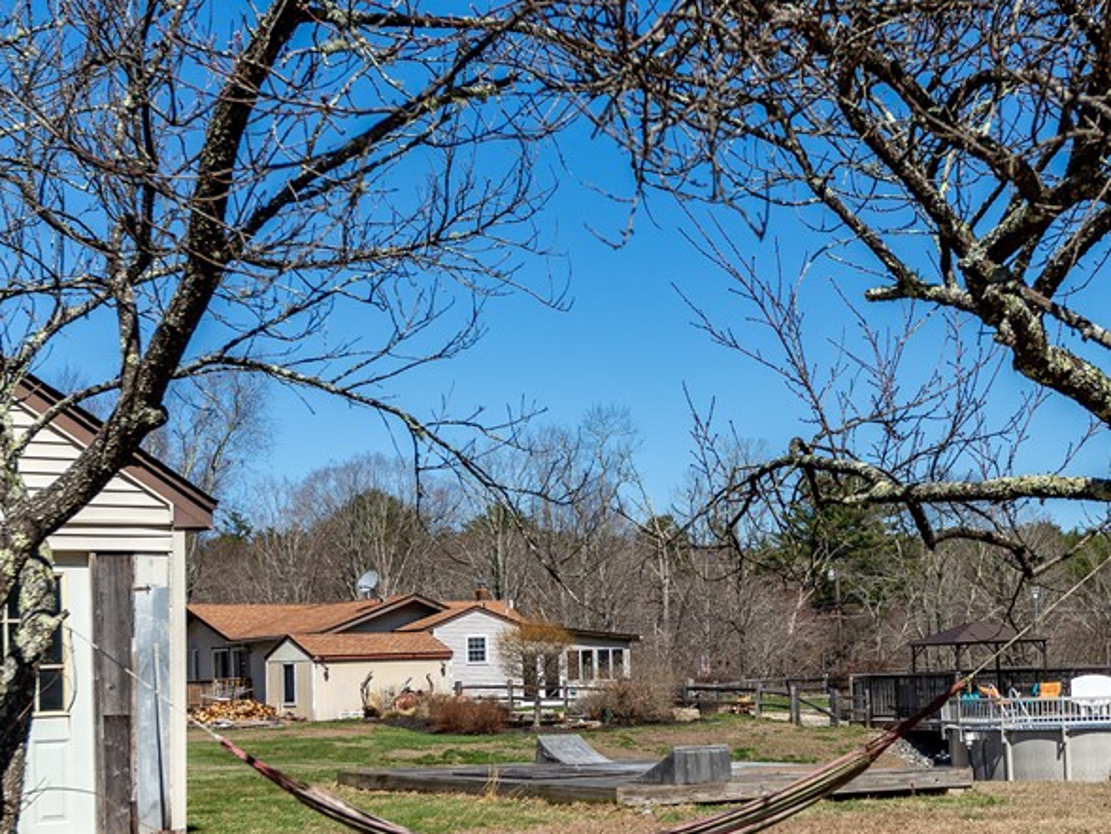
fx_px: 1990
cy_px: 575
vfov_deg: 23.5
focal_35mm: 62
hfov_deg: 31.1
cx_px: 694
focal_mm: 35
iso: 100
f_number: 6.3
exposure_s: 1/640
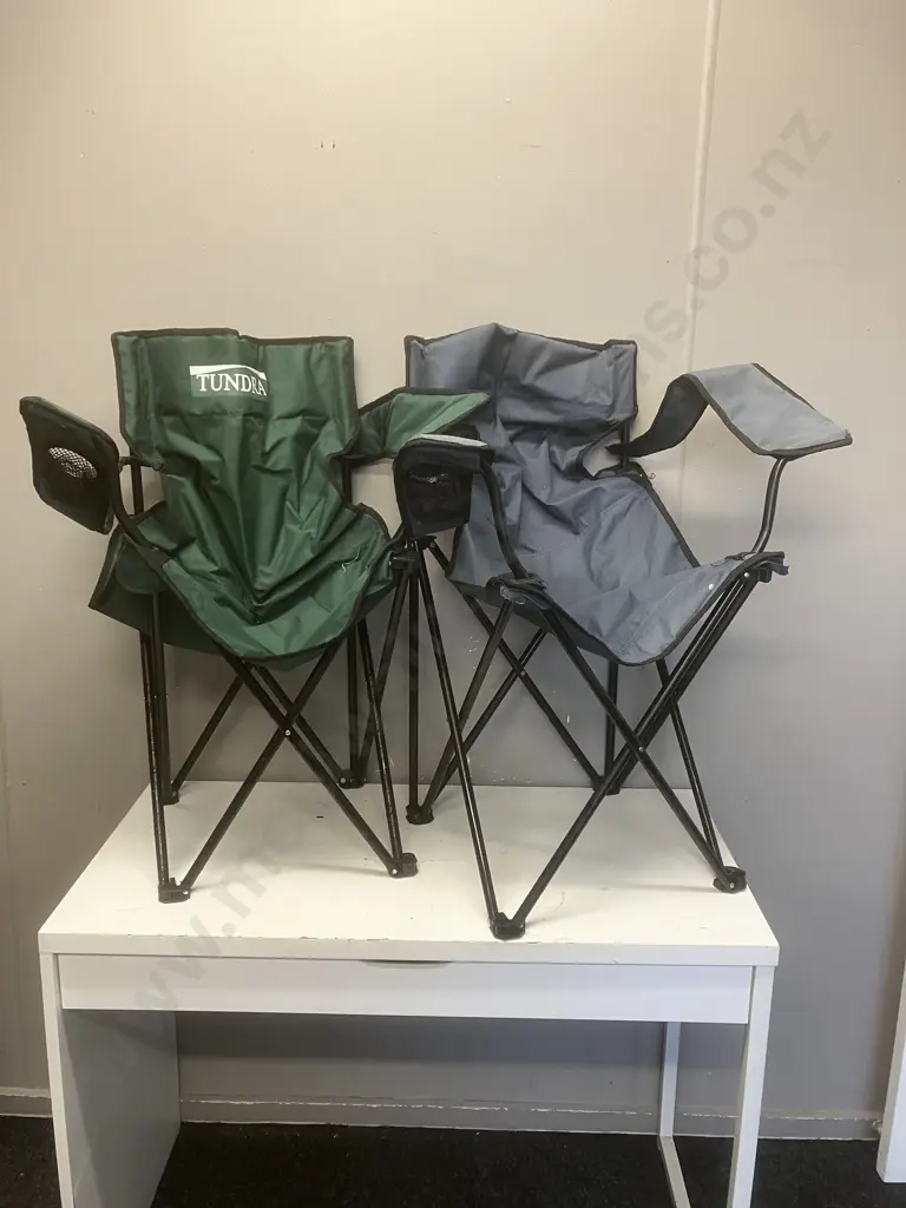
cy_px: 604
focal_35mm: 28
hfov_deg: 49.7
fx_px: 977
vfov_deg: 63.4
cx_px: 453
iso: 100
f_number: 1.8
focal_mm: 3.99
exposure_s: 1/50
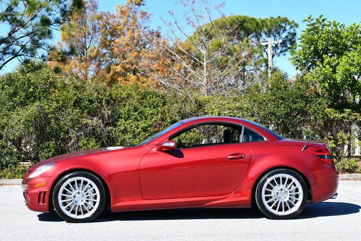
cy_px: 120
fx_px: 723
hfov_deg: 28.0
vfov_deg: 19.0
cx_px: 180
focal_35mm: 72
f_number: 8
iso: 140
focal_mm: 36
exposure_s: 1/250
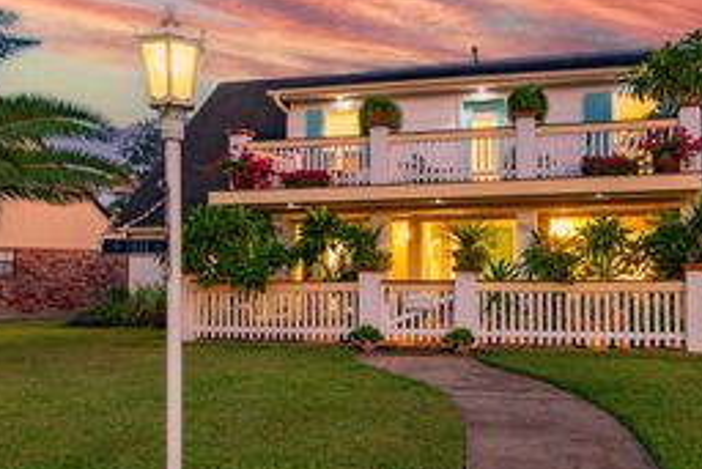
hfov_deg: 49.0
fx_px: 761
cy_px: 265
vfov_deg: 34.2
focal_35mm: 39
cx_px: 444
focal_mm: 20
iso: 100
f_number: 10
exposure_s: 8
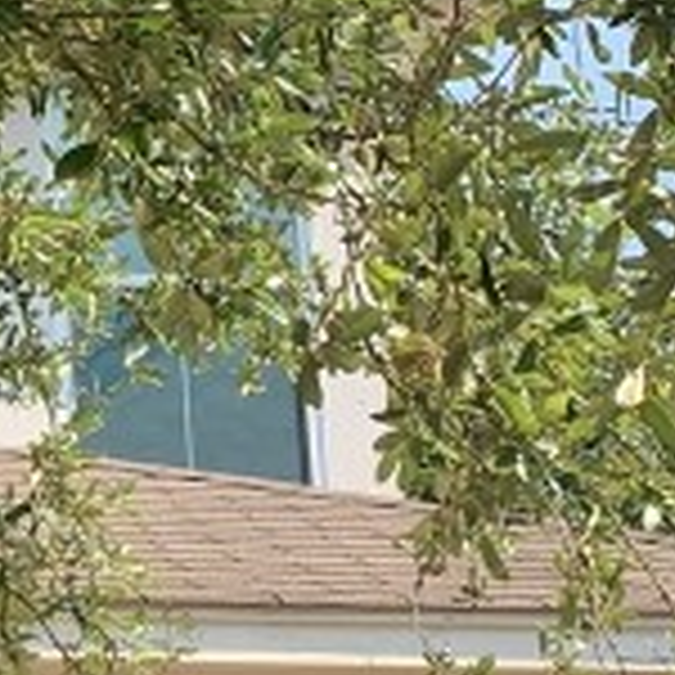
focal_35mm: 157
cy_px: 540
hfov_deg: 9.7
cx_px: -1017
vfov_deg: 11.1
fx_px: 3464
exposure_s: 1/864
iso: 25
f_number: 1.8
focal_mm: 4.25
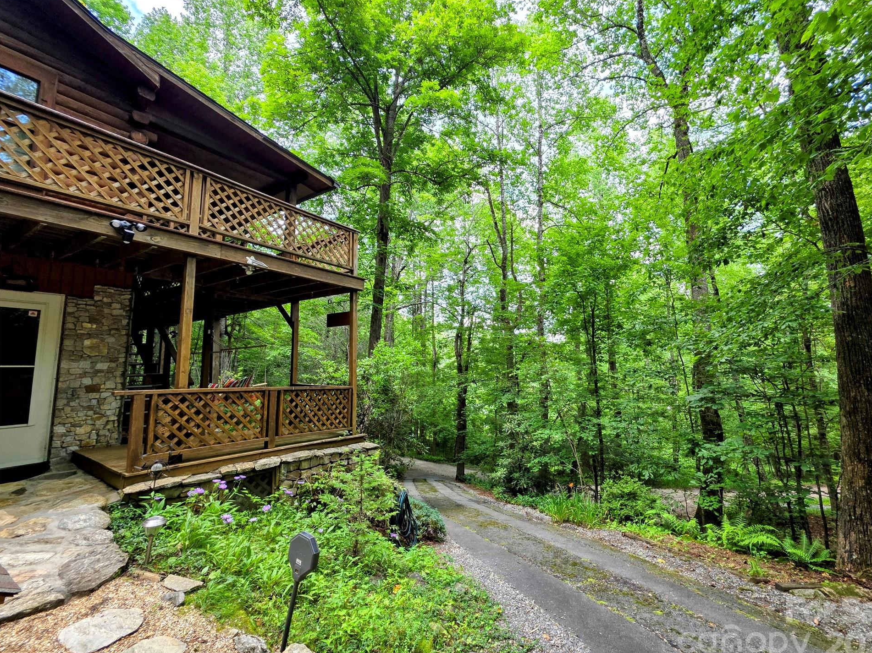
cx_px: 468
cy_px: 331
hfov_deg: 101.9
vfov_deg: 85.7
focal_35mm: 14
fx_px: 353
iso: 40
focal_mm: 2.2
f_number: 1.9
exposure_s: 1/120
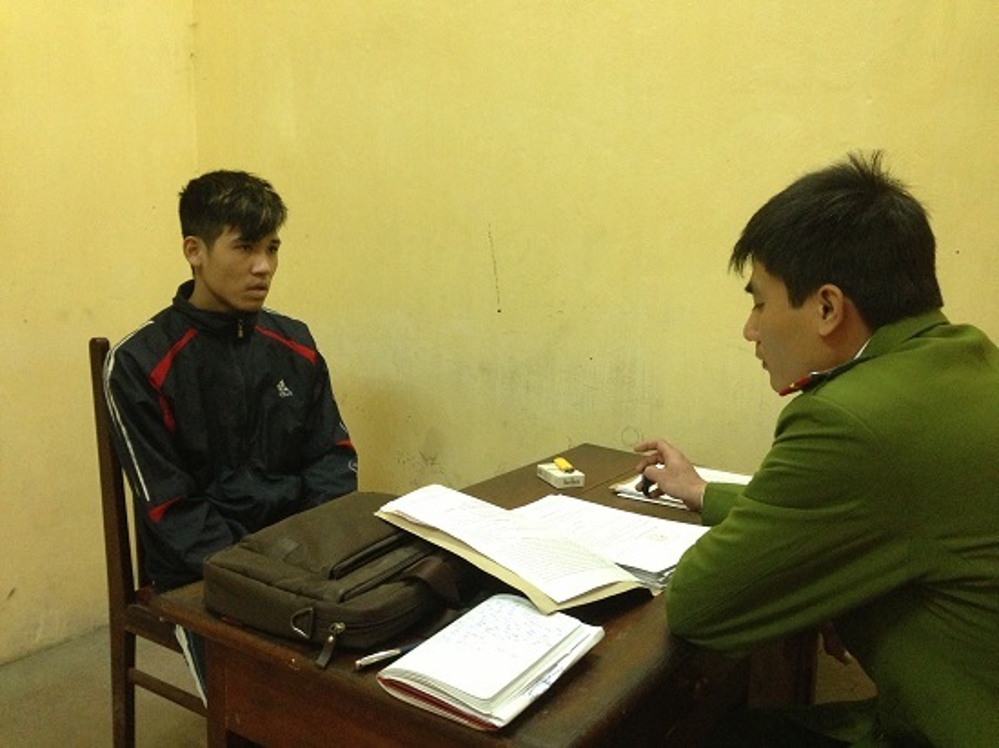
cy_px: 374
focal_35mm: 33
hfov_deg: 55.4
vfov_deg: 42.9
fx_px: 952
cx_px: 500
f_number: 2.4
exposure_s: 1/17
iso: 400
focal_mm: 4.13
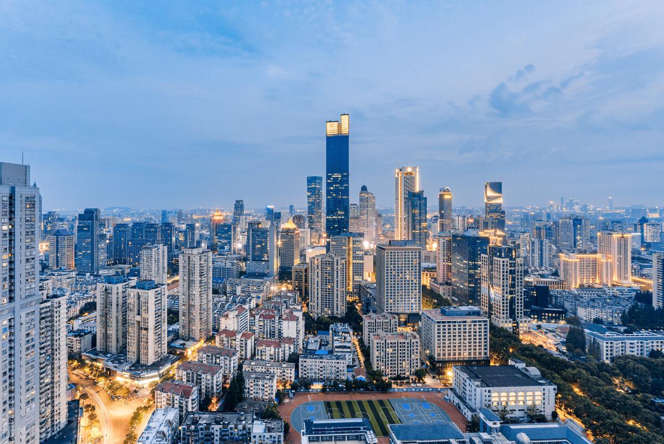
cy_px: 222
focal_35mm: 16
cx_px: 332
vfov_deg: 73.8
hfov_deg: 96.7
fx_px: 295
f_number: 16
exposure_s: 25
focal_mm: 16
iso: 50
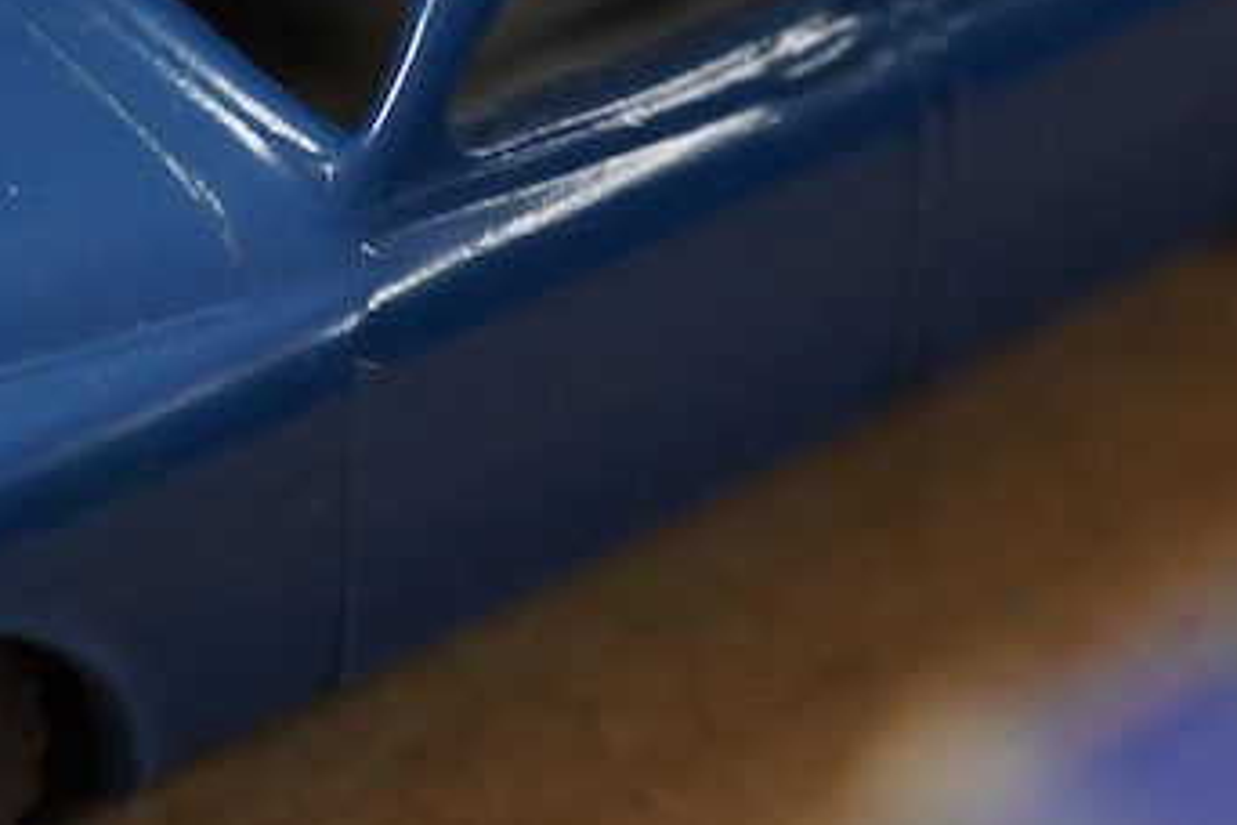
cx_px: 378
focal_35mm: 148
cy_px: 206
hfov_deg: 13.8
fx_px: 5085
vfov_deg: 9.3
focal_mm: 30
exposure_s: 1/160
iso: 2500
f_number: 9
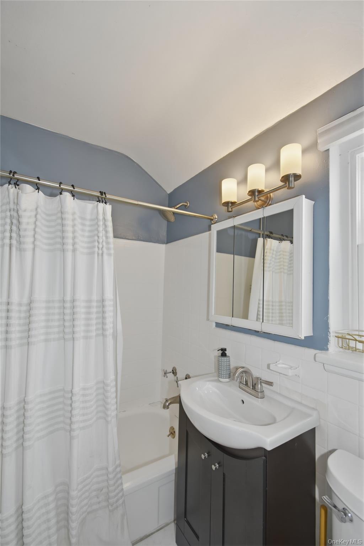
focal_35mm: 15
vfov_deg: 100.4
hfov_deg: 77.3
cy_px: 273
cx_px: 182
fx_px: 227
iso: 200
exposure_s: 1/100
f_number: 5
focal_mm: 10
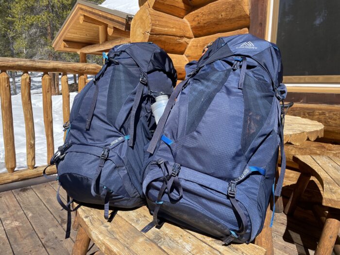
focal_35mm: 26
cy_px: 128
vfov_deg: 53.1
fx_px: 255
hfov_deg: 67.3
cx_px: 170
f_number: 1.6
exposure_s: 1/1916
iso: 32
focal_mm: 4.2
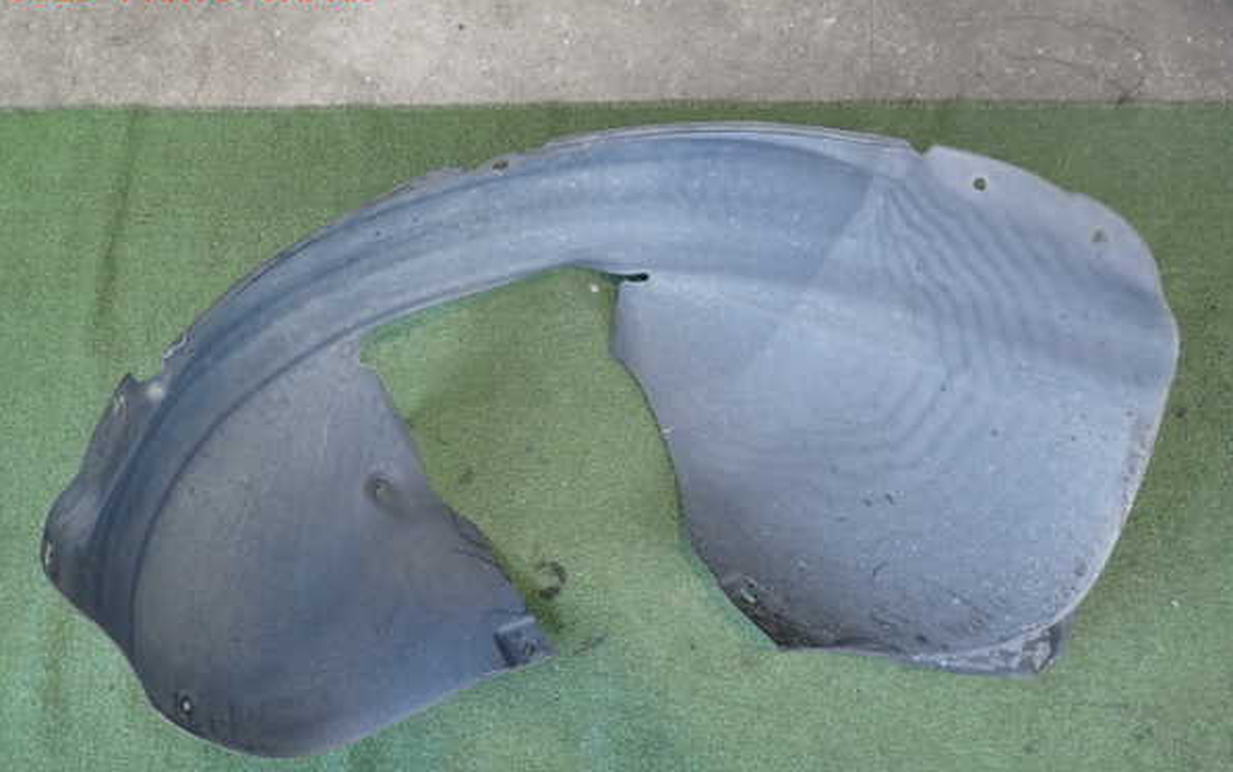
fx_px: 1076
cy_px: 426
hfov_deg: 59.6
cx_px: 616
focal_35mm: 32
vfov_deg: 39.4
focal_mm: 5.4
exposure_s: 1/50
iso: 200
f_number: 2.3
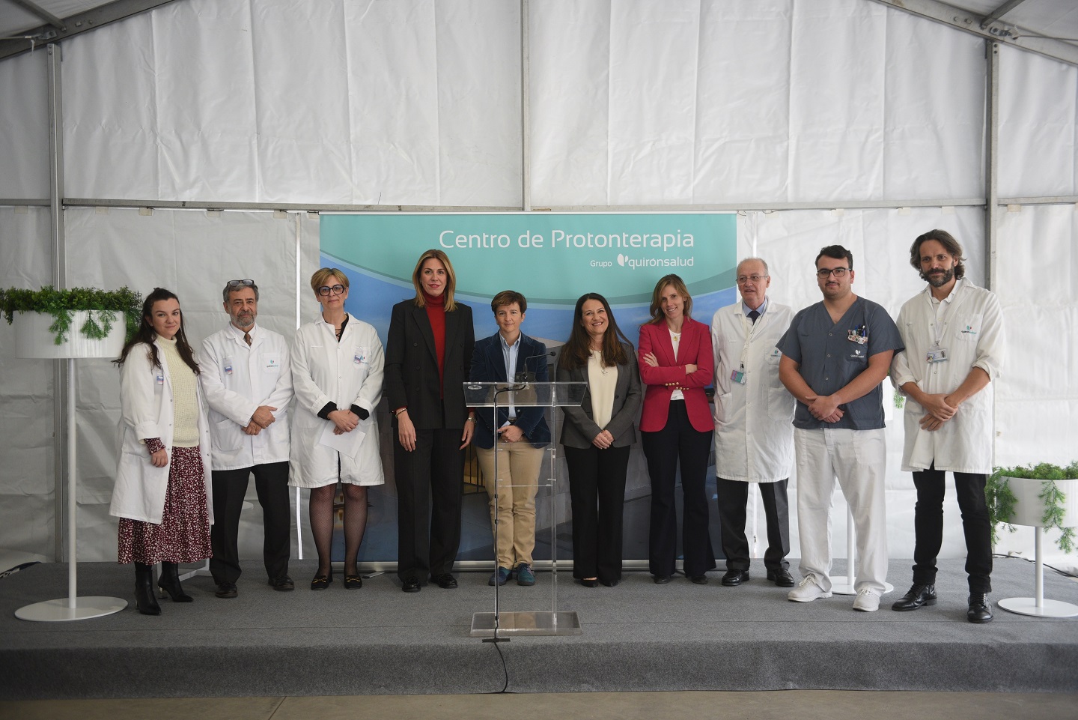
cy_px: 360
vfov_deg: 35.1
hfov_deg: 50.7
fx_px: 1138
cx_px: 539
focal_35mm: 38
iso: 800
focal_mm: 38
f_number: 2.8
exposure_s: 1/320
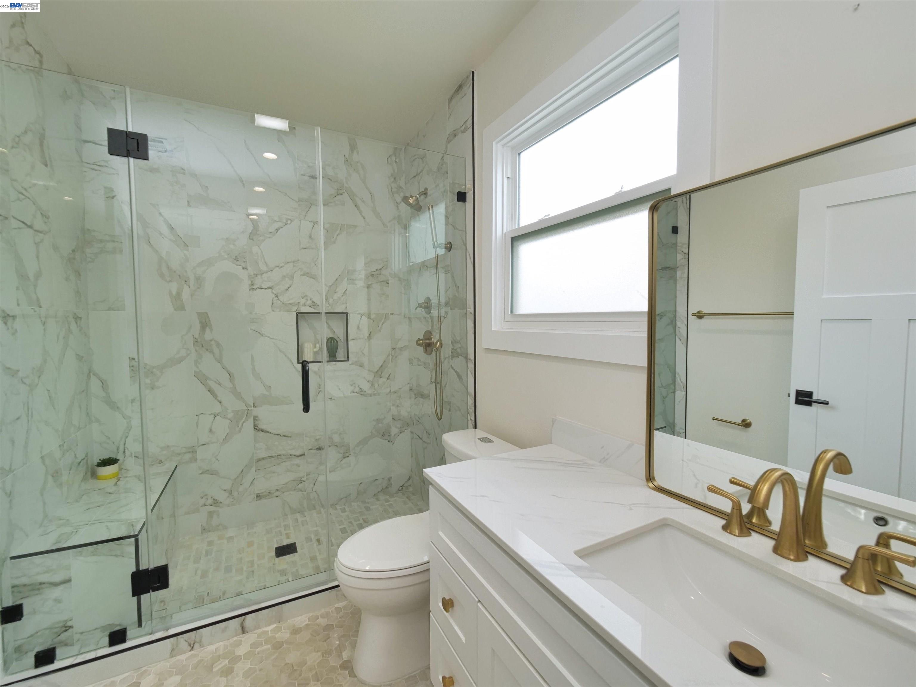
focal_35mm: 14
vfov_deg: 85.7
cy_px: 344
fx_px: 370
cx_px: 458
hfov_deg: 102.1
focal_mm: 7
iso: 800
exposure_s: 1/160
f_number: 5.6
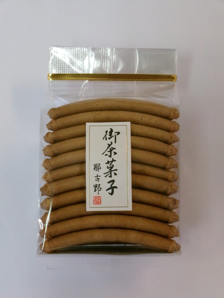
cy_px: 149
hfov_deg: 22.9
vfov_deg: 30.3
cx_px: 112
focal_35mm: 64
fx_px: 552
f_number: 5.2
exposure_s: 1/85
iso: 800
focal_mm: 11.5
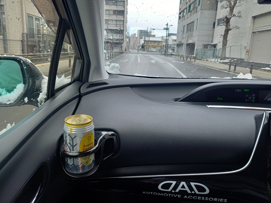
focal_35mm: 25
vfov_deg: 54.9
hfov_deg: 69.4
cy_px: 102
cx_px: 136
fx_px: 196
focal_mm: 4.65
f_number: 1.8
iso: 50
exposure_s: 1/120
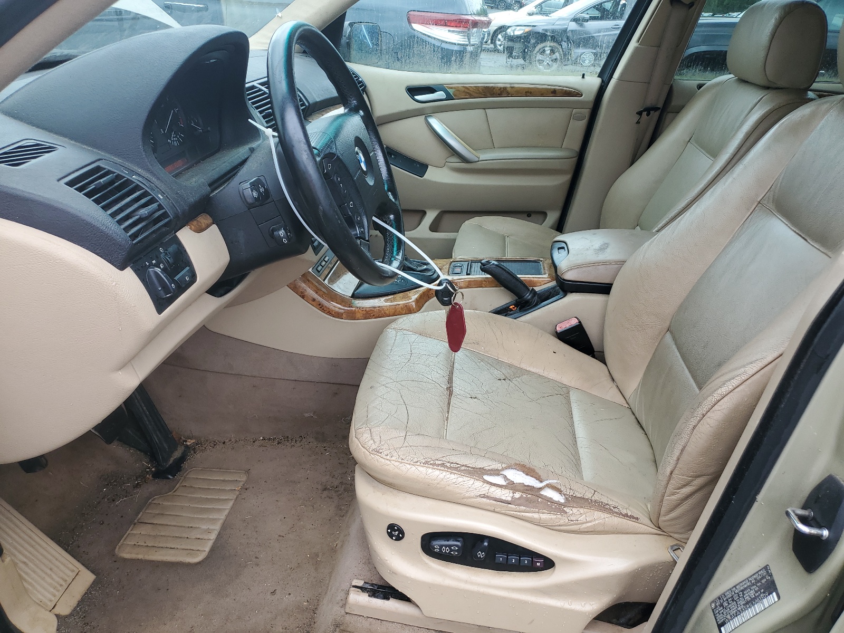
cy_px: 316
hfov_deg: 67.3
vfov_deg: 53.1
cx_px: 422
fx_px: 634
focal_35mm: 26
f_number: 1.5
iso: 50
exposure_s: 1/270
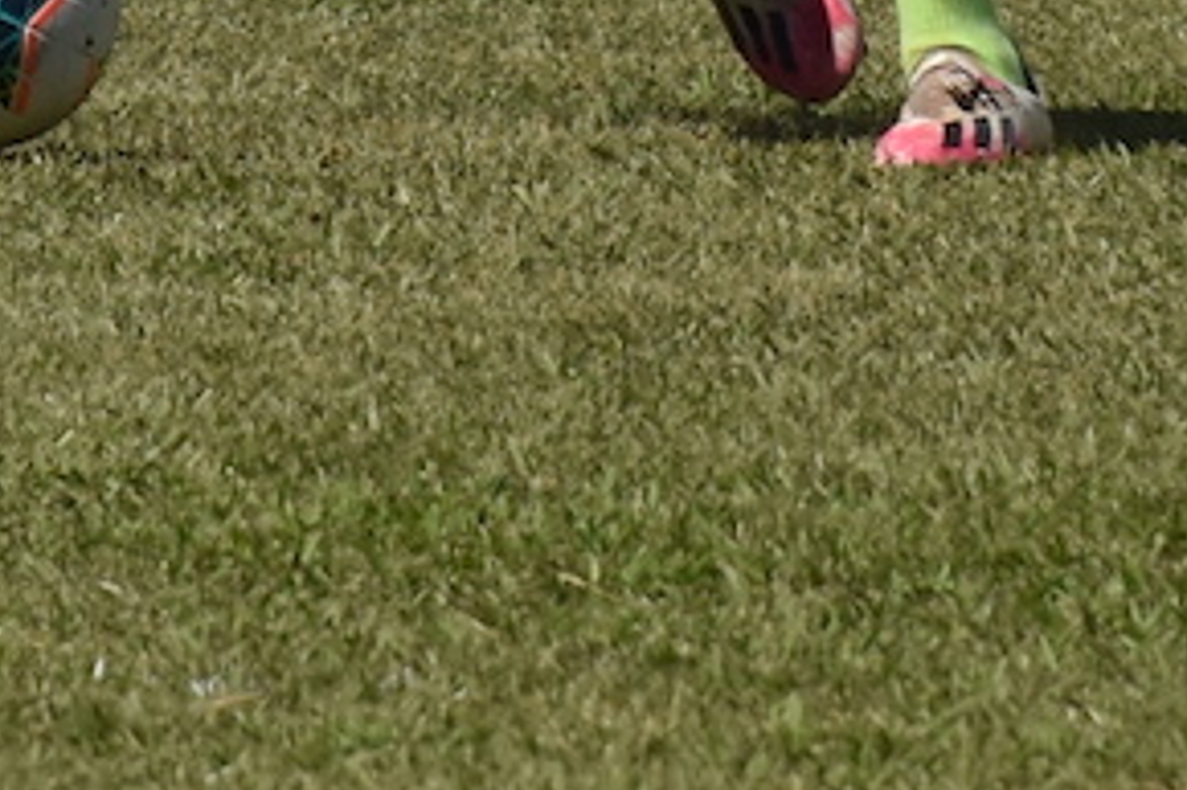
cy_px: -941
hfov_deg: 1.5
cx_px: 503
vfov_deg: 1.0
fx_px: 45836
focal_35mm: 1391
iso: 400
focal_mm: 140
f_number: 8
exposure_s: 1/4000
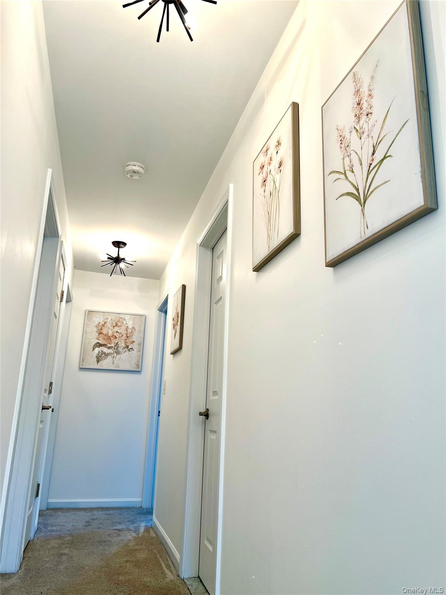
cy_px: 298
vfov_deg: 67.3
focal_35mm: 26
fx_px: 447
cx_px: 223
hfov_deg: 53.1
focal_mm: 5.7
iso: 40
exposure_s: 1/120
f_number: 1.5
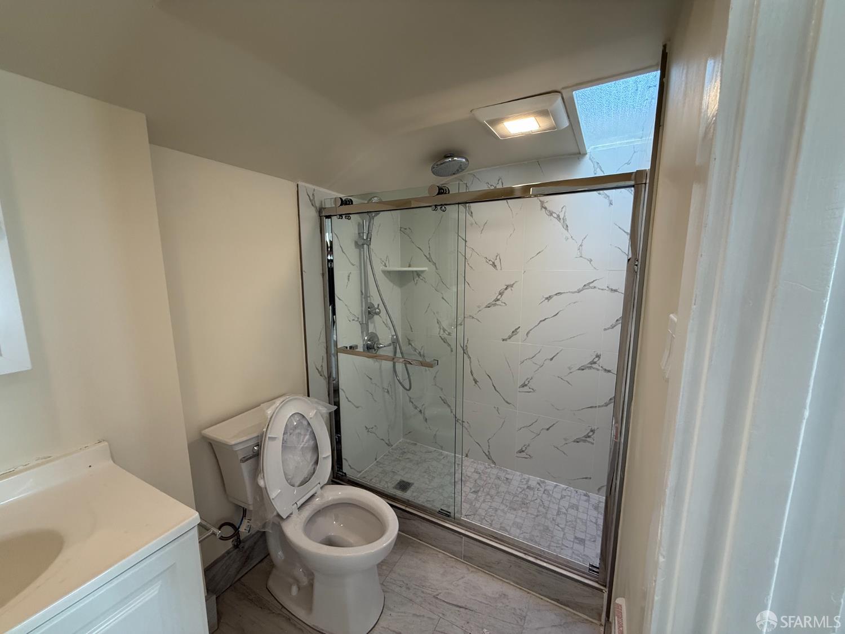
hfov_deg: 102.1
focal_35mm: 14
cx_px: 422
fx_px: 342
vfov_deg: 85.7
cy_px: 317
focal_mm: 2.22
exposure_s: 1/120
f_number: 2.2
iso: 125
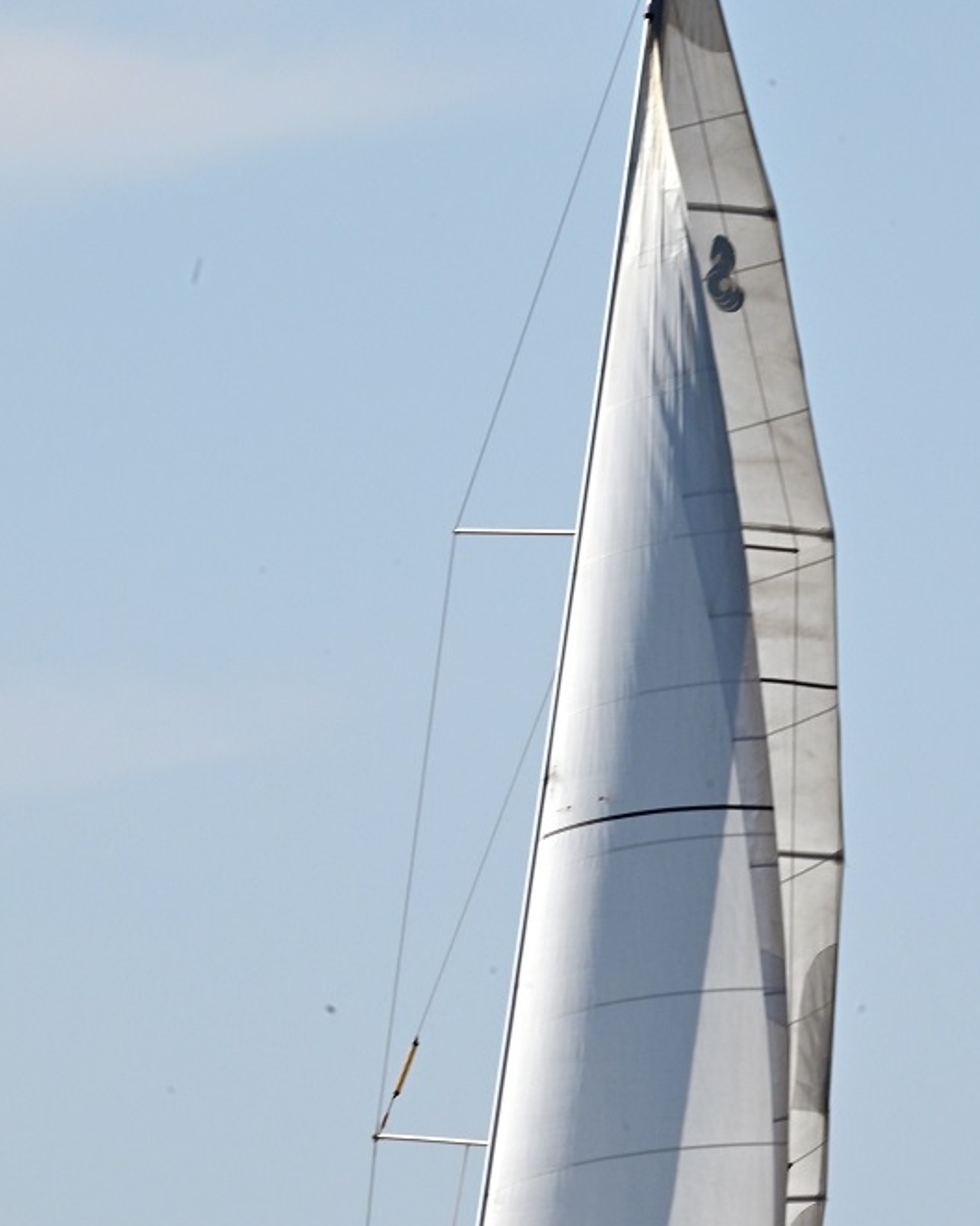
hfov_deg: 2.9
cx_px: 775
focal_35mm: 533
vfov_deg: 3.6
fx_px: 19324
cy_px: 1232
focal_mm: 250
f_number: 29
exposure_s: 1/250
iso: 400
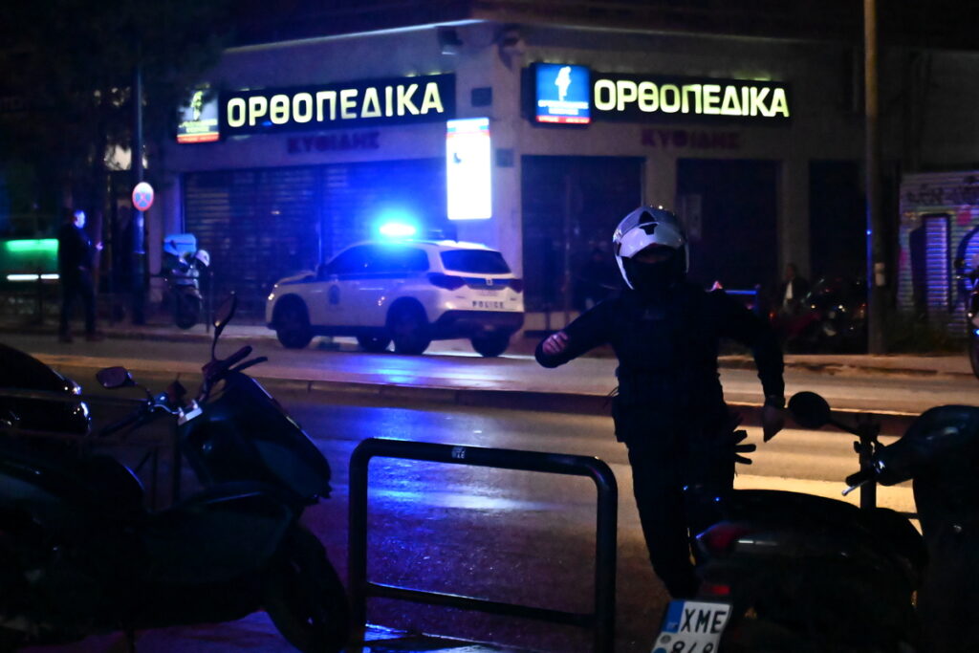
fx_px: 2856
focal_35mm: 105
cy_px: 326
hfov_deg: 19.5
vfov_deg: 13.0
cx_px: 490
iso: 12800
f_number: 4
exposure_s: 1/640
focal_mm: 70
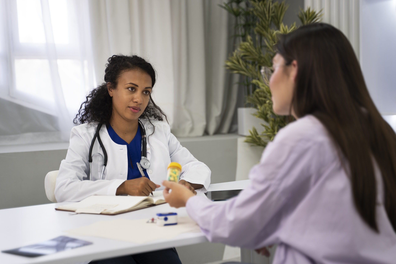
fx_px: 649
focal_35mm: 59
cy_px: 132
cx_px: 198
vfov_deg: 23.0
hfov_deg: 33.9
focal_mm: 59
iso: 640
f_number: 2.8
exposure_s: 1/320
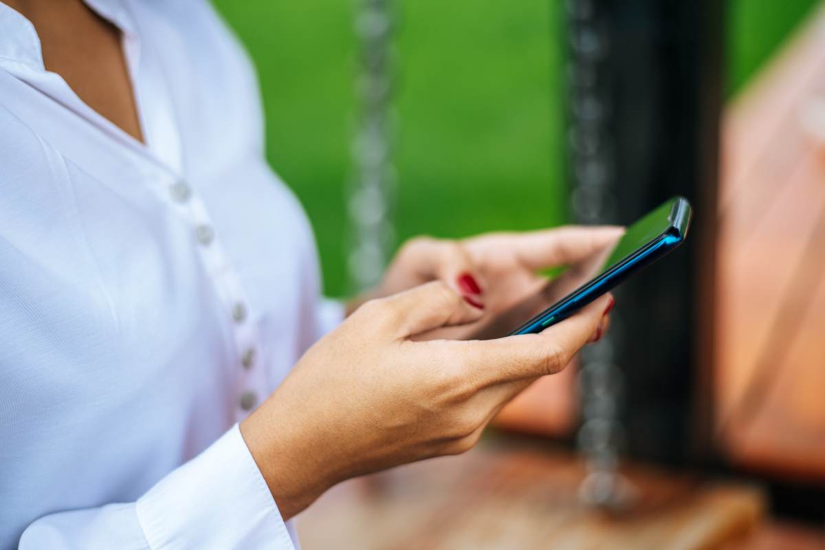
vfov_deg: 27.0
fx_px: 1146
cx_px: 412
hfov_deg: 39.6
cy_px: 275
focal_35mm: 50
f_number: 1.8
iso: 160
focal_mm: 50
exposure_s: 1/1250
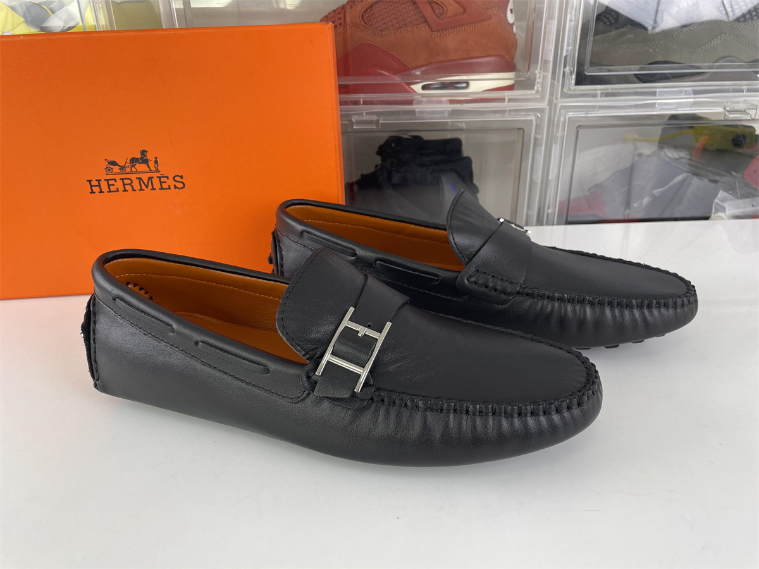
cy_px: 284
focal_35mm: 26
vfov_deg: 53.1
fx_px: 570
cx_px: 380
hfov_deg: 67.3
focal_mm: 4.2
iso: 32
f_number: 1.6
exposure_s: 1/100
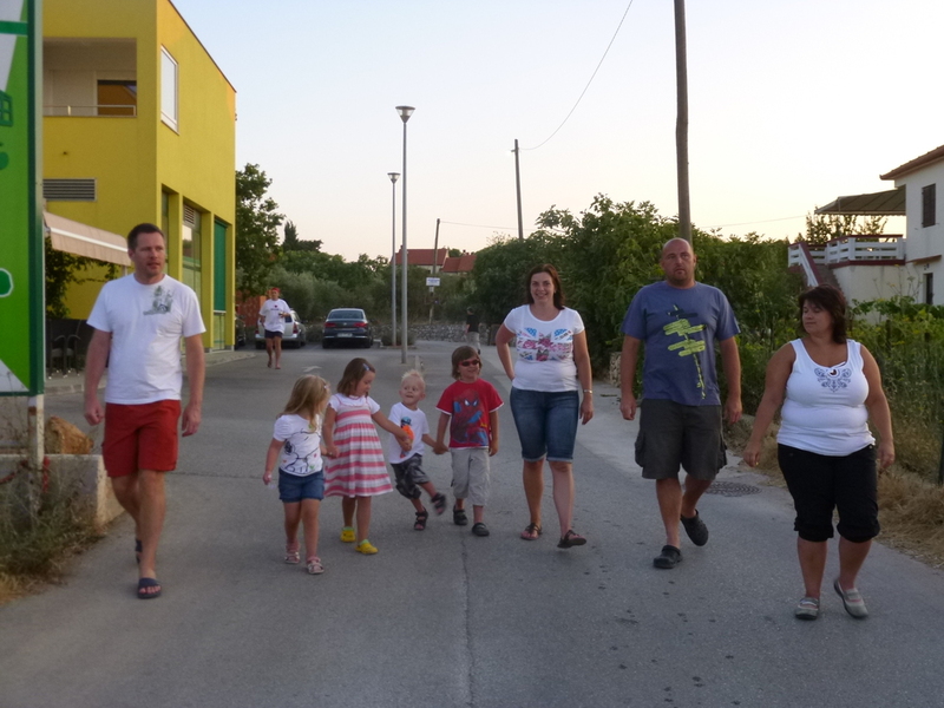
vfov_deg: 36.8
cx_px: 472
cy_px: 354
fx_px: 1064
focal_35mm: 39
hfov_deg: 47.9
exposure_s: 1/60
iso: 200
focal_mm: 6.9
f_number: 3.7
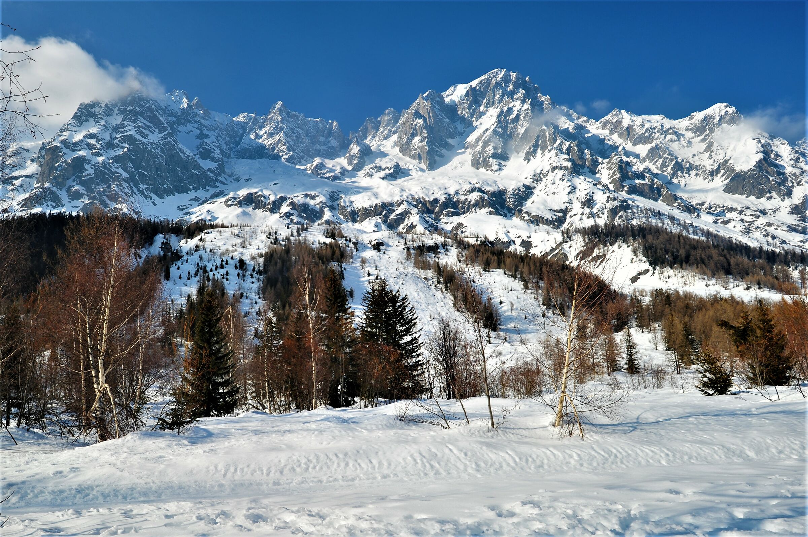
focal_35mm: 20
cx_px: 404
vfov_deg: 61.8
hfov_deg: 84.0
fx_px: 449
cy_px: 268
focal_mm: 20
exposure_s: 1/400
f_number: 10
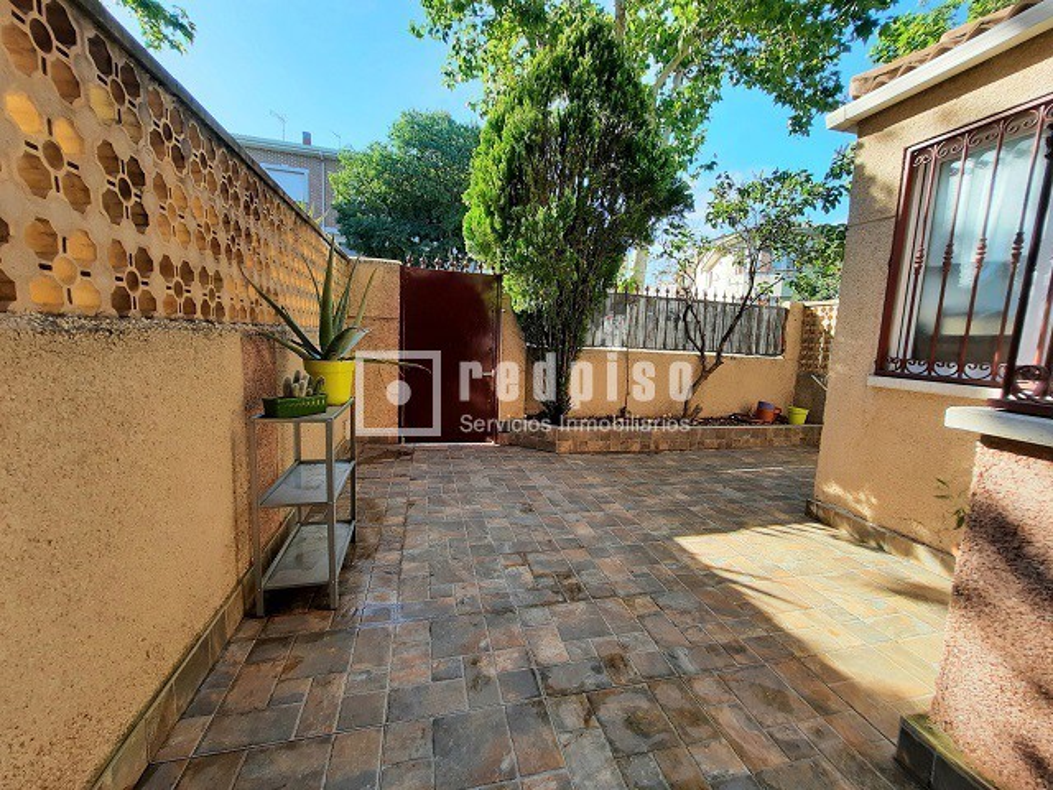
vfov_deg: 89.9
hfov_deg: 106.2
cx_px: 526
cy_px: 395
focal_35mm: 13
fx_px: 395
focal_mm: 1.74
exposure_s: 1/276
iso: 40
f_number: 2.2
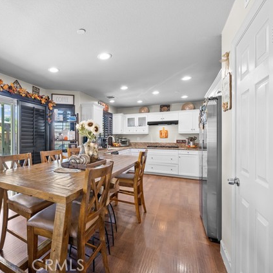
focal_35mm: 18
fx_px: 161
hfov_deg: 75.9
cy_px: 136
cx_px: 74
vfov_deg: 80.7
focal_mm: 14
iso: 200
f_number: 9
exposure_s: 1/2
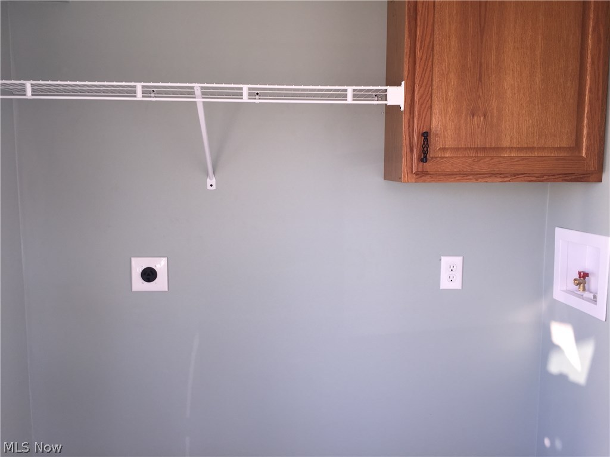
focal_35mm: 29
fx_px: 511
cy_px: 228
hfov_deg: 61.7
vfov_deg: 48.2
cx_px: 305
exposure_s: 1/64
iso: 32
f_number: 2.2
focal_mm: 4.15
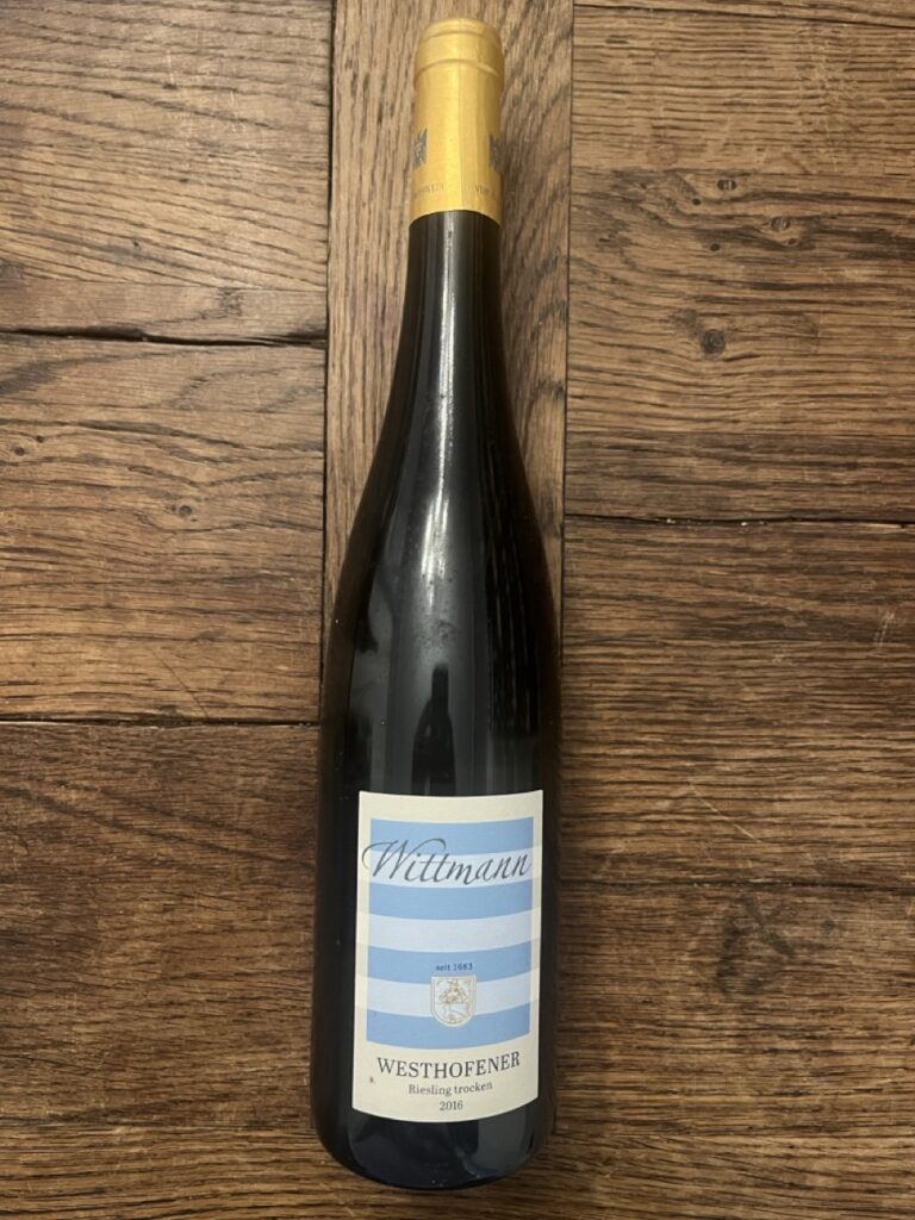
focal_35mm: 26
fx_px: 916
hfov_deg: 53.1
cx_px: 458
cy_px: 610
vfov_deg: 67.3
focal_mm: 5.1
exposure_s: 1/33
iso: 400
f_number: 1.6
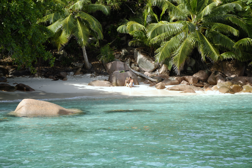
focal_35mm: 105
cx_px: 126
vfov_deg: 13.1
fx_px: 736
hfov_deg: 19.4
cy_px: 84
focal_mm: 70
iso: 200
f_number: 6.3
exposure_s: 1/250
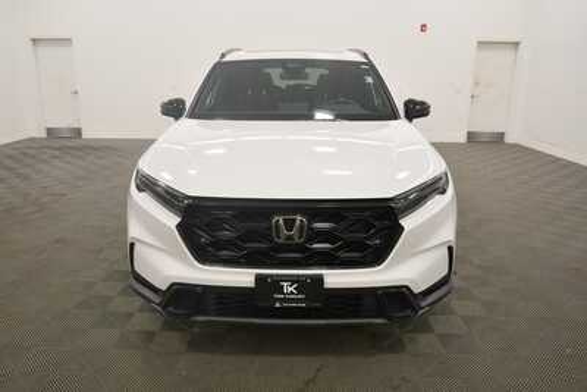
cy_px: 196
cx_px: 294
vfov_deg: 46.4
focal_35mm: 28
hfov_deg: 65.5
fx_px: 457
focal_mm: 19
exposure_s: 1/200
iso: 800
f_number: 5.6
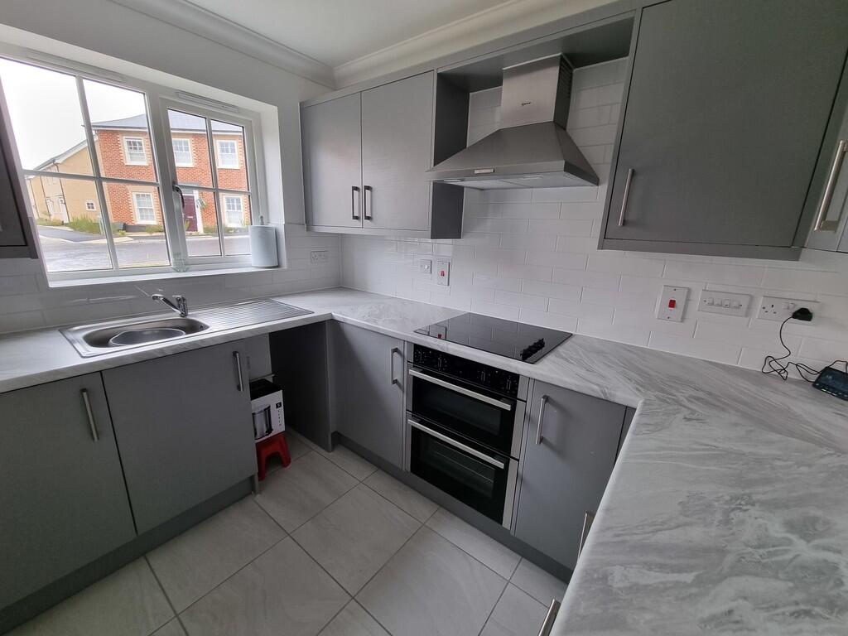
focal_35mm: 13
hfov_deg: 106.2
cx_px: 424
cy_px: 318
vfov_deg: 89.9
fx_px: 318
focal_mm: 2.2
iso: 80
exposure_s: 1/50
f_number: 2.2
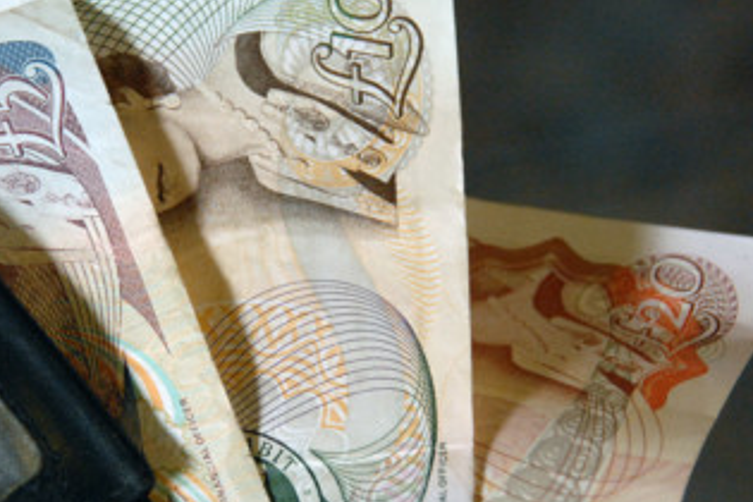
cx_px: 347
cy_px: 281
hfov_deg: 9.7
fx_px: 4434
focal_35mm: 212
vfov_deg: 6.5
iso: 1000
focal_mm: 78
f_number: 5.6
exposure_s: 1/60
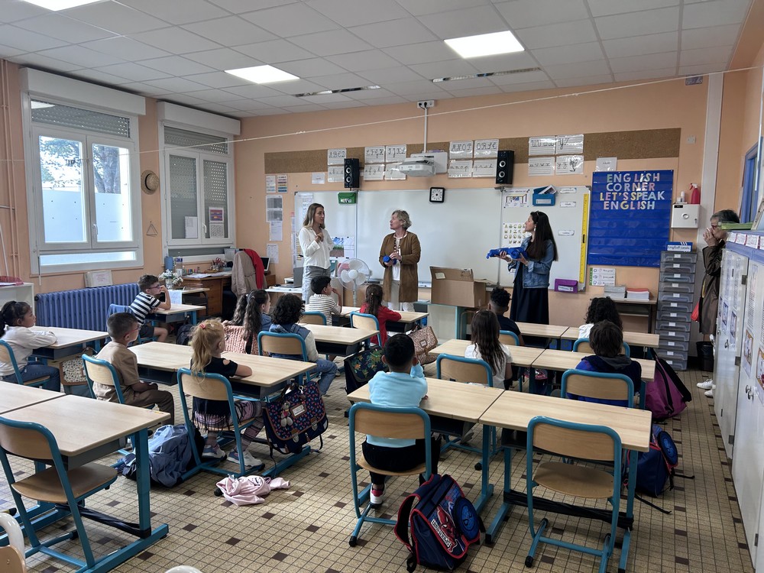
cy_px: 286
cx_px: 382
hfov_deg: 67.3
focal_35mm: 26
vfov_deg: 53.1
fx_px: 574
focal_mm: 5.7
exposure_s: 1/100
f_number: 1.5
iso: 64
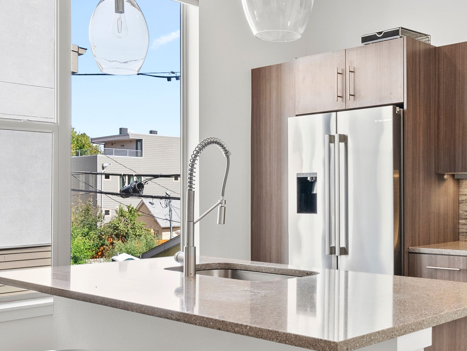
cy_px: 199
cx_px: 350
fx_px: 621
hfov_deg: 40.1
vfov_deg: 31.5
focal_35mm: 46
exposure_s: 1/6
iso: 640
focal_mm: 19
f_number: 9
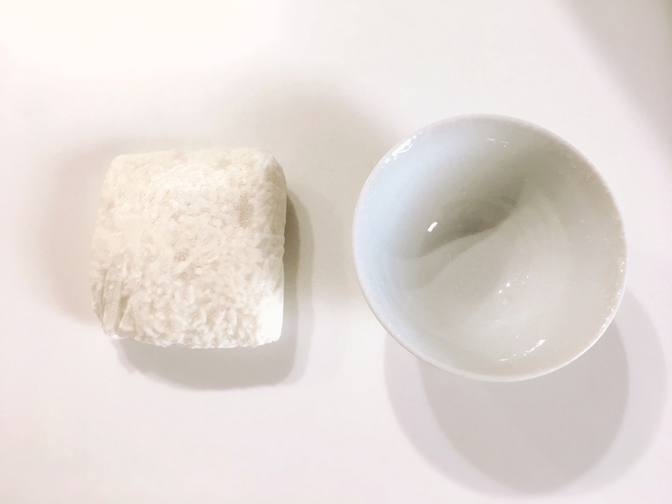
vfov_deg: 48.2
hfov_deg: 61.7
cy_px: 252
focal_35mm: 29
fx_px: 563
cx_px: 336
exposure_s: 1/30
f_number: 2.2
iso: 64
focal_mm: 4.15
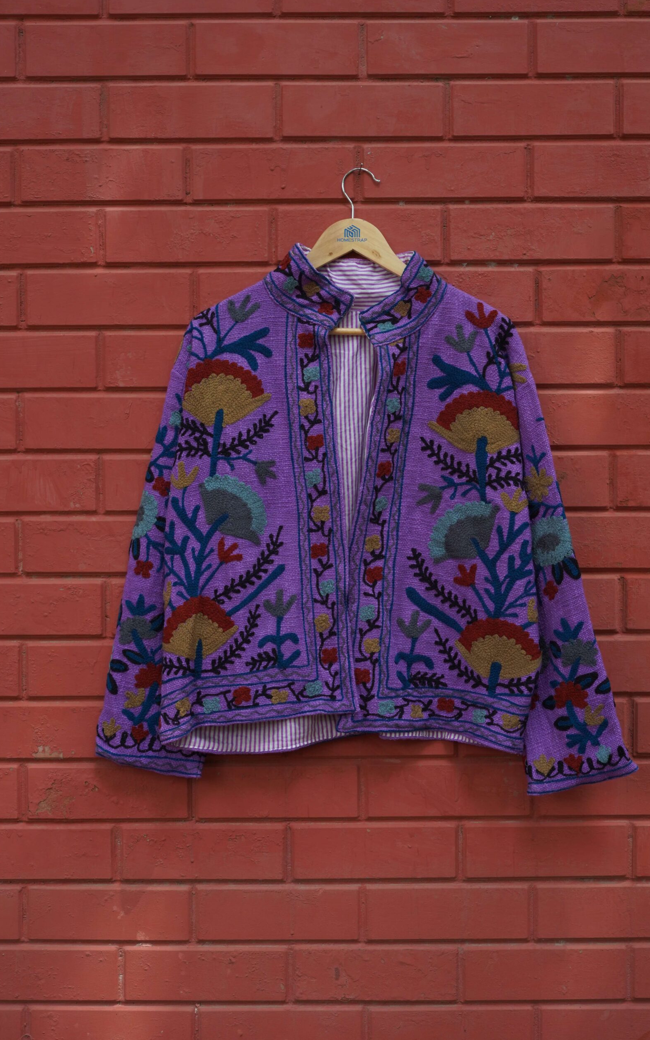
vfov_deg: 38.9
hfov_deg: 24.9
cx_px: 343
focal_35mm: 52
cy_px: 514
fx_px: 1474
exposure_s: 1/160
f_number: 7.1
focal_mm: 50
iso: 500
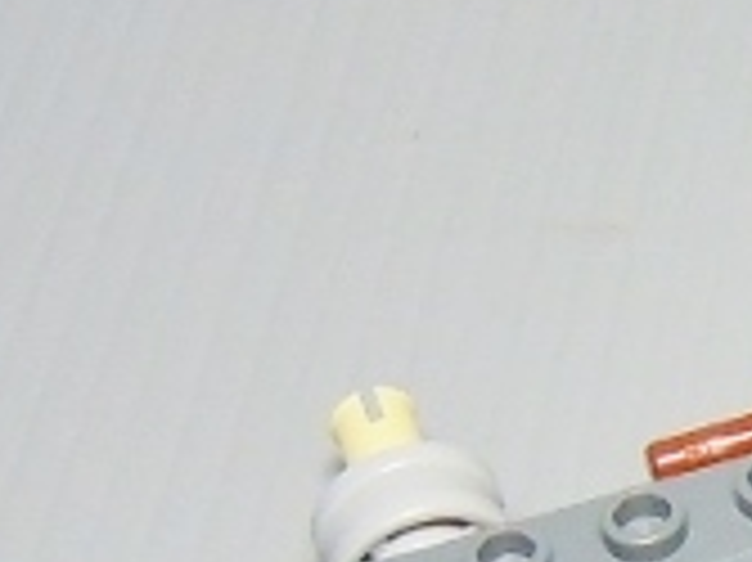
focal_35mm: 123
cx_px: 1277
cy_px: 360
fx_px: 2670
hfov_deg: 14.4
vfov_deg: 12.0
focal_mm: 5.4
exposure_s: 1/25
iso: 200
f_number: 3.5
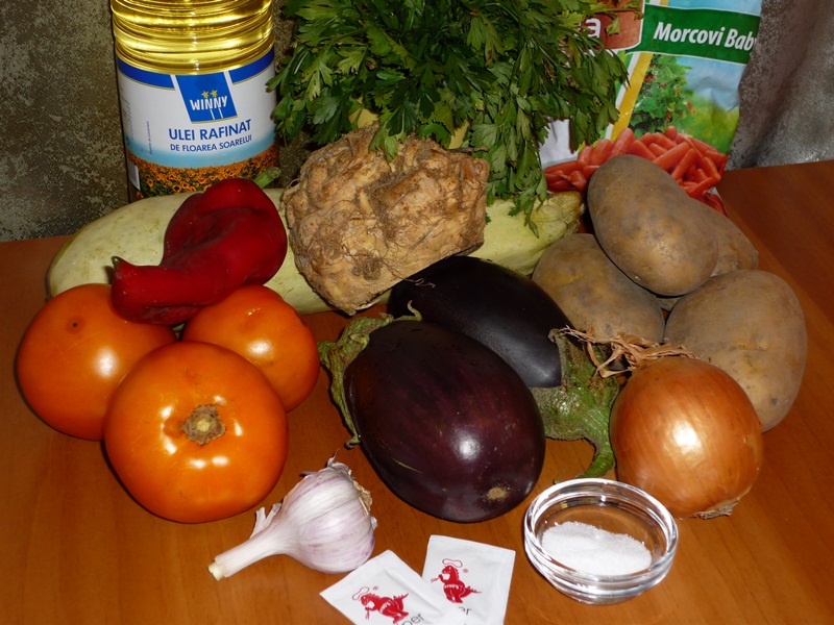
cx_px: 417
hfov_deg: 34.9
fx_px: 1325
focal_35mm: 55
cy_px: 312
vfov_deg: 26.6
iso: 100
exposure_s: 1/40
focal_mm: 9.1
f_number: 3.4
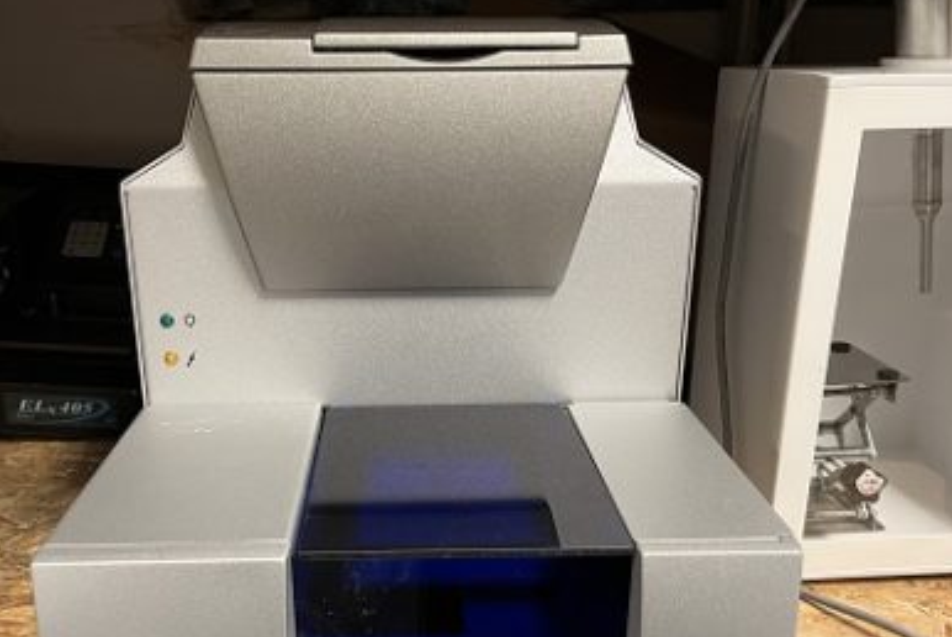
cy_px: 409
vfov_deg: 37.6
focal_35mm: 35
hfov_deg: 54.2
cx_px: 417
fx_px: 926
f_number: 1.6
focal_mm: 5.1
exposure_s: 1/55
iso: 320
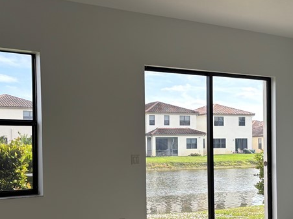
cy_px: 147
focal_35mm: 59
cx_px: 134
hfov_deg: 32.7
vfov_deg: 24.7
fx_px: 499
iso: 50
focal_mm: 5.96
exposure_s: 1/399
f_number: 1.6
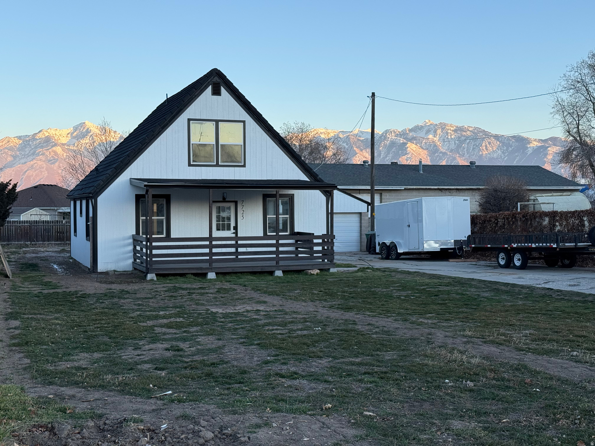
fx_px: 825
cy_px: 223
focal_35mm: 48
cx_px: 298
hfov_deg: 39.7
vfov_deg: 30.3
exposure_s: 1/786
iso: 64
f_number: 1.78
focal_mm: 6.76
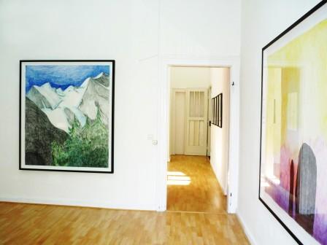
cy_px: 122
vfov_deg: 42.9
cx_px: 164
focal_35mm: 33
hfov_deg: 55.4
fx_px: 312
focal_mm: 5.5
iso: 100
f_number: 2.8
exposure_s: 1/60
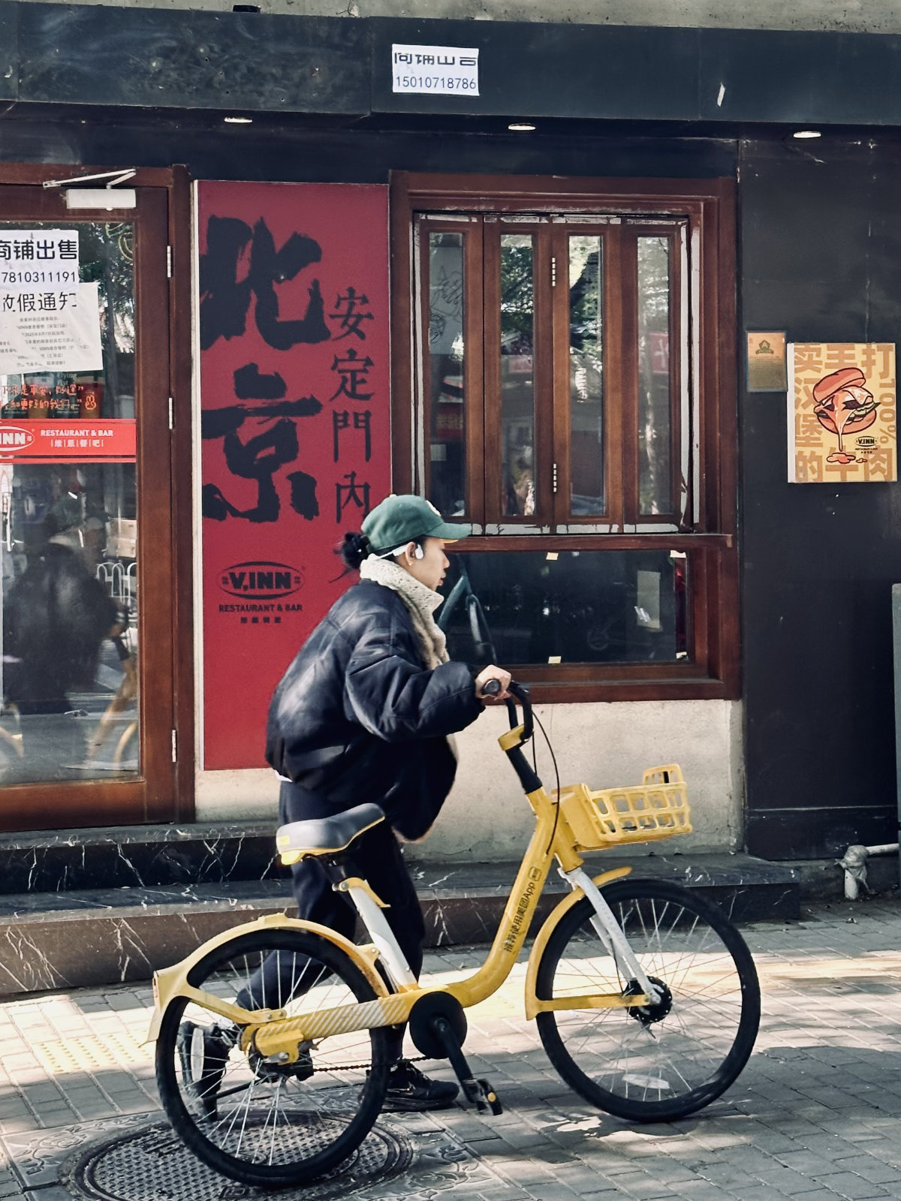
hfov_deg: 30.3
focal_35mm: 48
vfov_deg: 39.7
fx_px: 1666
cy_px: 600
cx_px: 450
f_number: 1.8
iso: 64
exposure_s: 1/172
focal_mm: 6.9
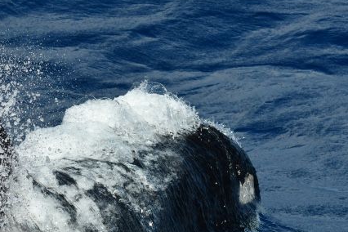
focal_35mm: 423
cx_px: 49
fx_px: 4089
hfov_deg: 4.9
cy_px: 209
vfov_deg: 3.2
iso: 360
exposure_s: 1/2000
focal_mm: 150
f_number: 8
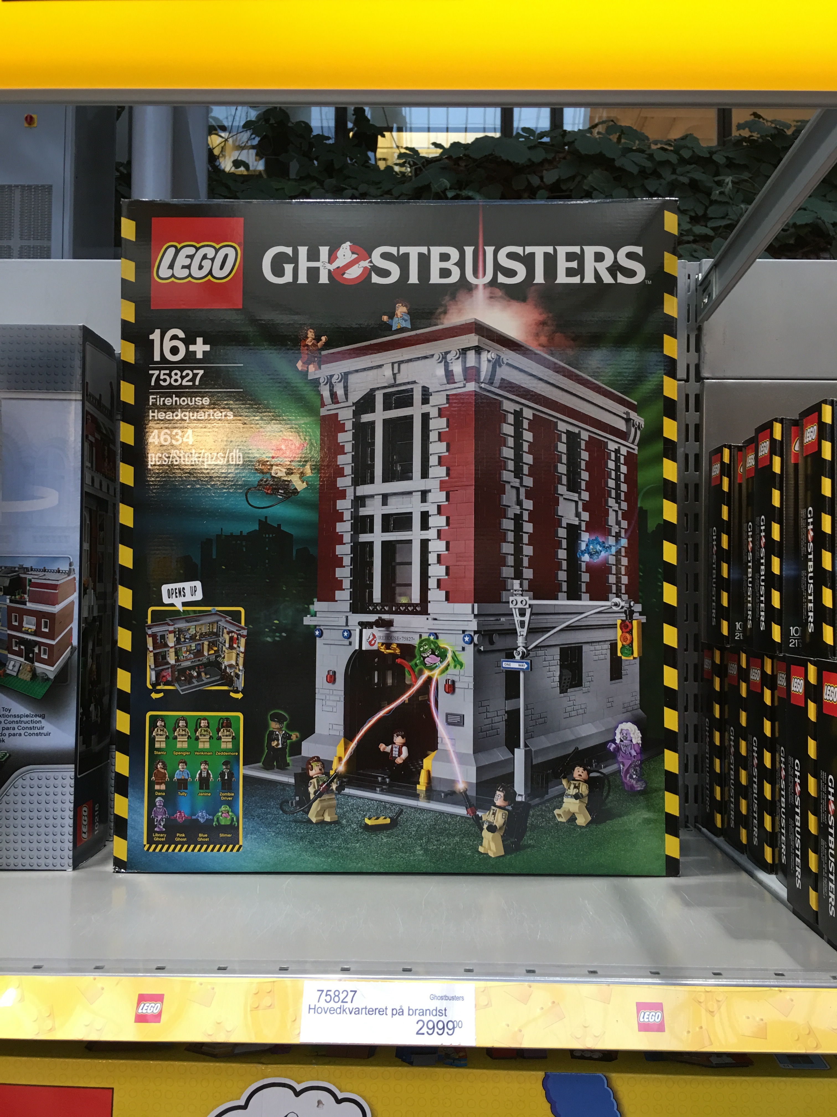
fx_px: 935
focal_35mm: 29
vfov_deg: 61.7
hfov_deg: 48.2
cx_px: 418
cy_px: 558
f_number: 2.2
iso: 40
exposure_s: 1/17
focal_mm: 4.15
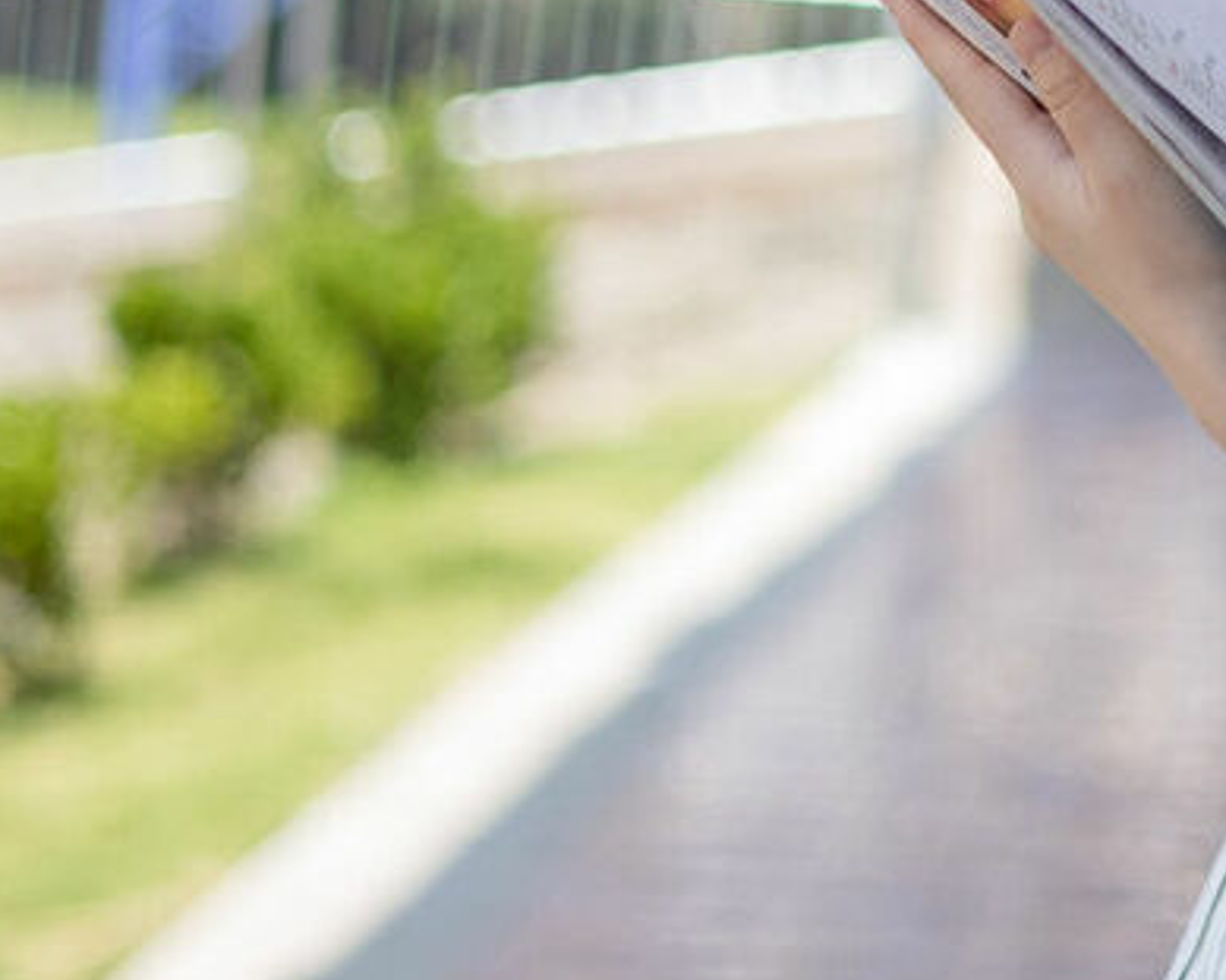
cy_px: -153
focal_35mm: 190
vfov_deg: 8.1
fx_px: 6892
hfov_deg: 10.0
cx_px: 1620
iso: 100
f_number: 1.8
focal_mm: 50
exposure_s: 1/1000
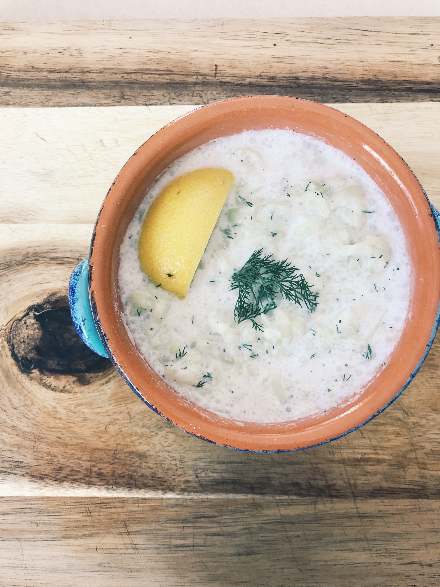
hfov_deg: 49.7
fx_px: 475
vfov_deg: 63.4
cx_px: 220
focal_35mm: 28
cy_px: 294
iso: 25
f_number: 1.8
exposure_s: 1/61
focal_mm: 3.99
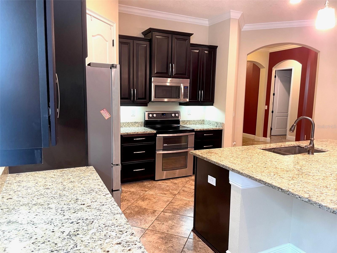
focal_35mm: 26
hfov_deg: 67.3
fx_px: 253
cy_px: 126
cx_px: 168
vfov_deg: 53.1
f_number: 1.6
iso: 200
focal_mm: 4.2
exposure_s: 1/60
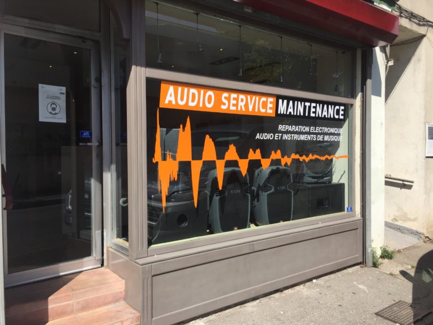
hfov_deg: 61.7
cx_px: 216
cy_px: 162
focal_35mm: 29
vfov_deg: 48.2
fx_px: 363
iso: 32
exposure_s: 1/1883
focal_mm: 4.15
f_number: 2.2
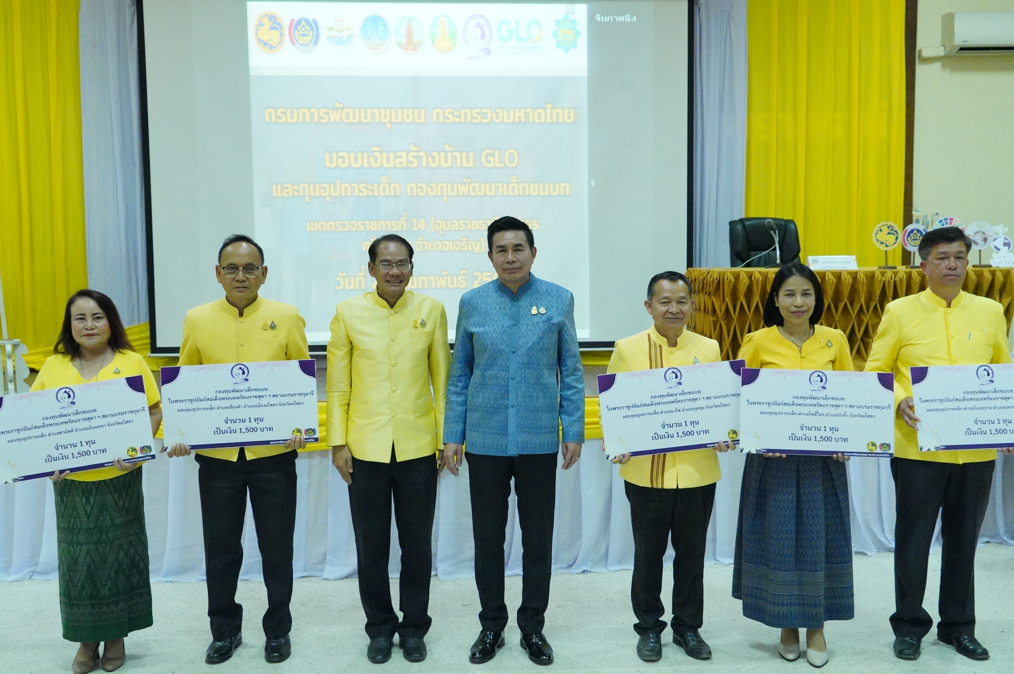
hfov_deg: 50.7
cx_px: 532
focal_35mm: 38
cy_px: 340
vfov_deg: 35.0
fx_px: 1069
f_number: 6.3
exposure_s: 1/125
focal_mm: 35
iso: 12800
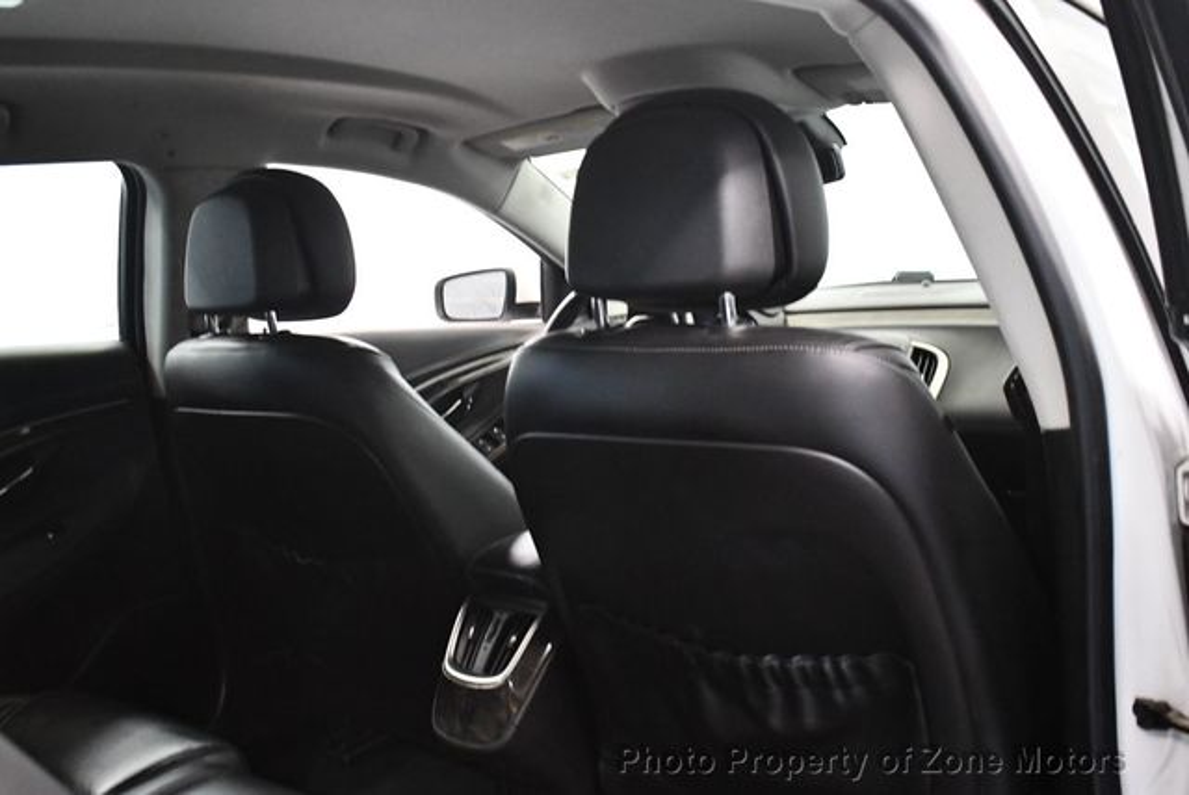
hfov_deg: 53.1
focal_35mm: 36
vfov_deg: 36.9
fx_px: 1190
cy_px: 398
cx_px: 594
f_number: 3.5
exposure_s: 1/80
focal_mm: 18
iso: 3200
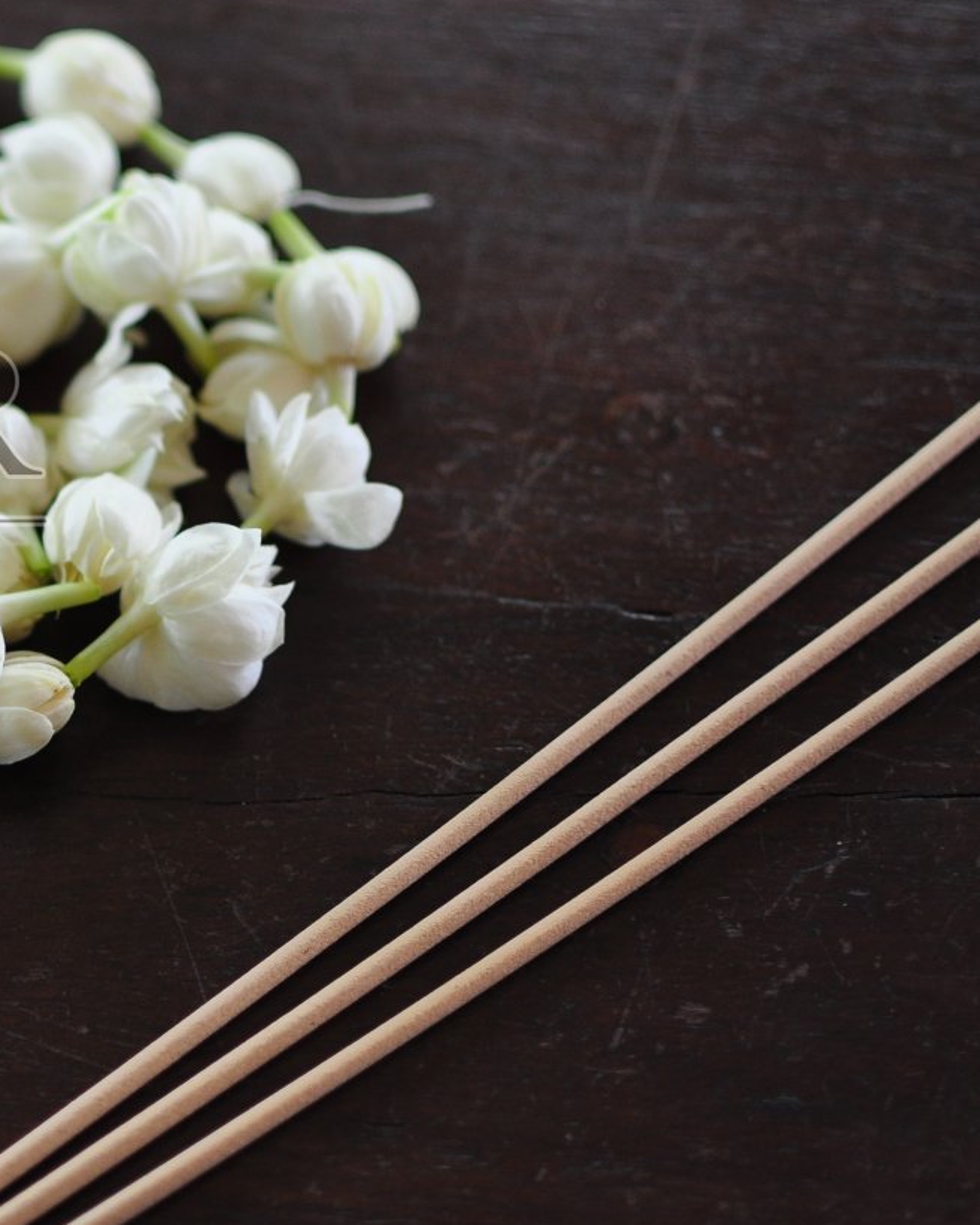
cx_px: -201
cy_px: 448
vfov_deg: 19.9
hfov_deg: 15.5
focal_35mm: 96
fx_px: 3477
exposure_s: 1/400
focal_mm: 35
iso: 400
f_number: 1.8
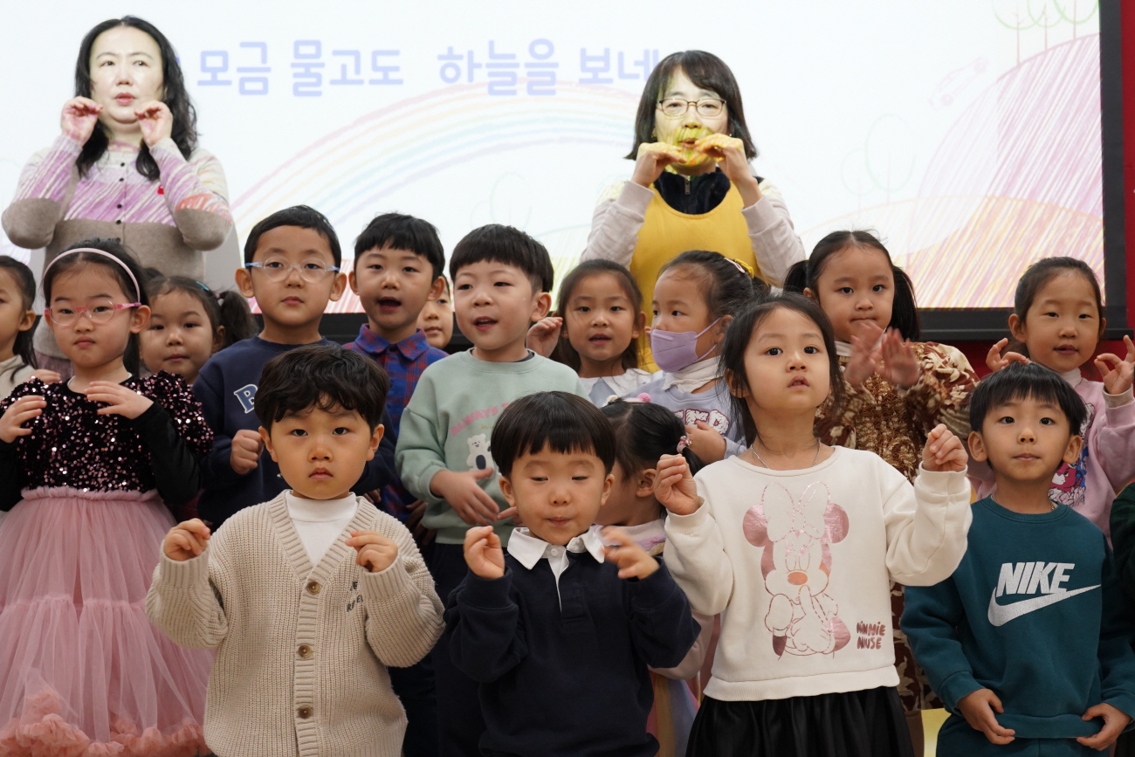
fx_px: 1892
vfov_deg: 22.6
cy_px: 378
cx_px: 568
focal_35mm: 60
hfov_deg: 33.4
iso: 2500
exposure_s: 1/100
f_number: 7.1
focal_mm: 60
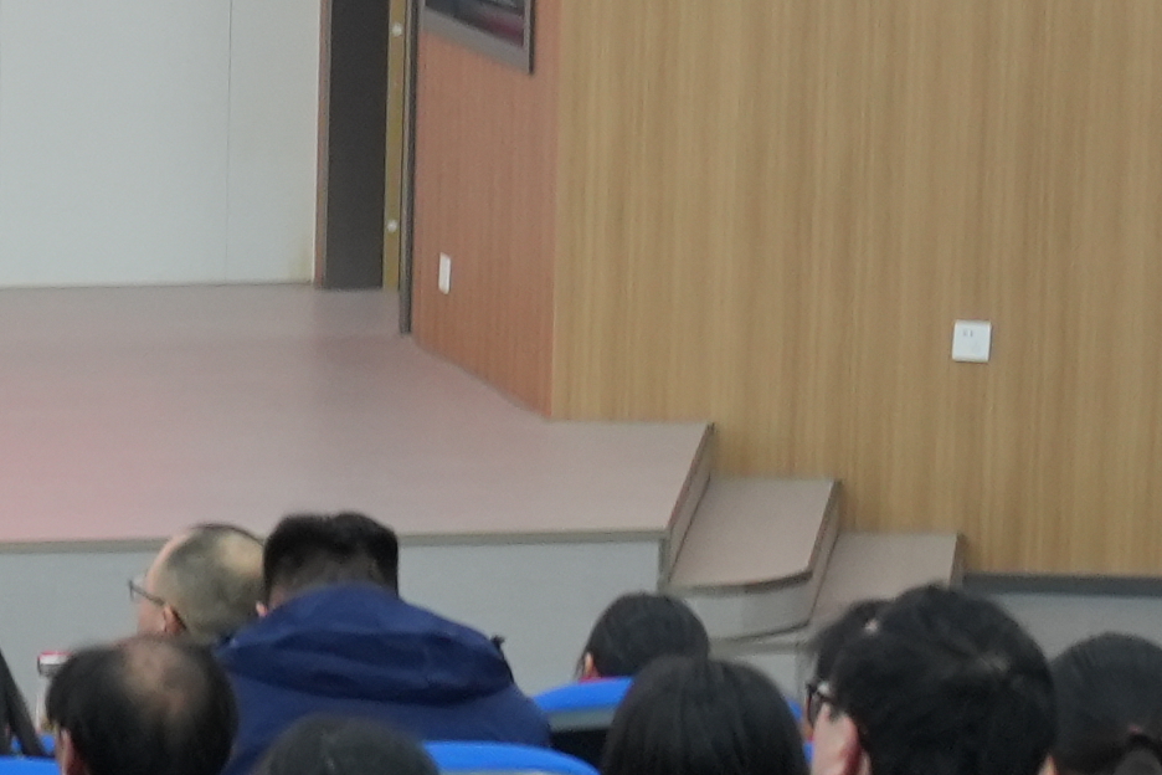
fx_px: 7488
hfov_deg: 8.4
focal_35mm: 232
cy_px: 923
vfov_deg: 5.9
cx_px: -1214
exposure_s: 1/125
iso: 1000
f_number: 4.5
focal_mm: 31
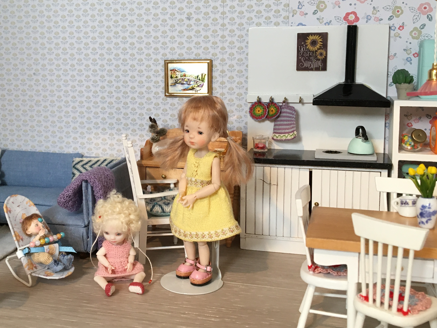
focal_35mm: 45
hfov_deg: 41.8
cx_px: 163
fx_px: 568
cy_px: 132
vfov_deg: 32.1
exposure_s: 1/33
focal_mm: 4.15
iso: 50
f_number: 2.2
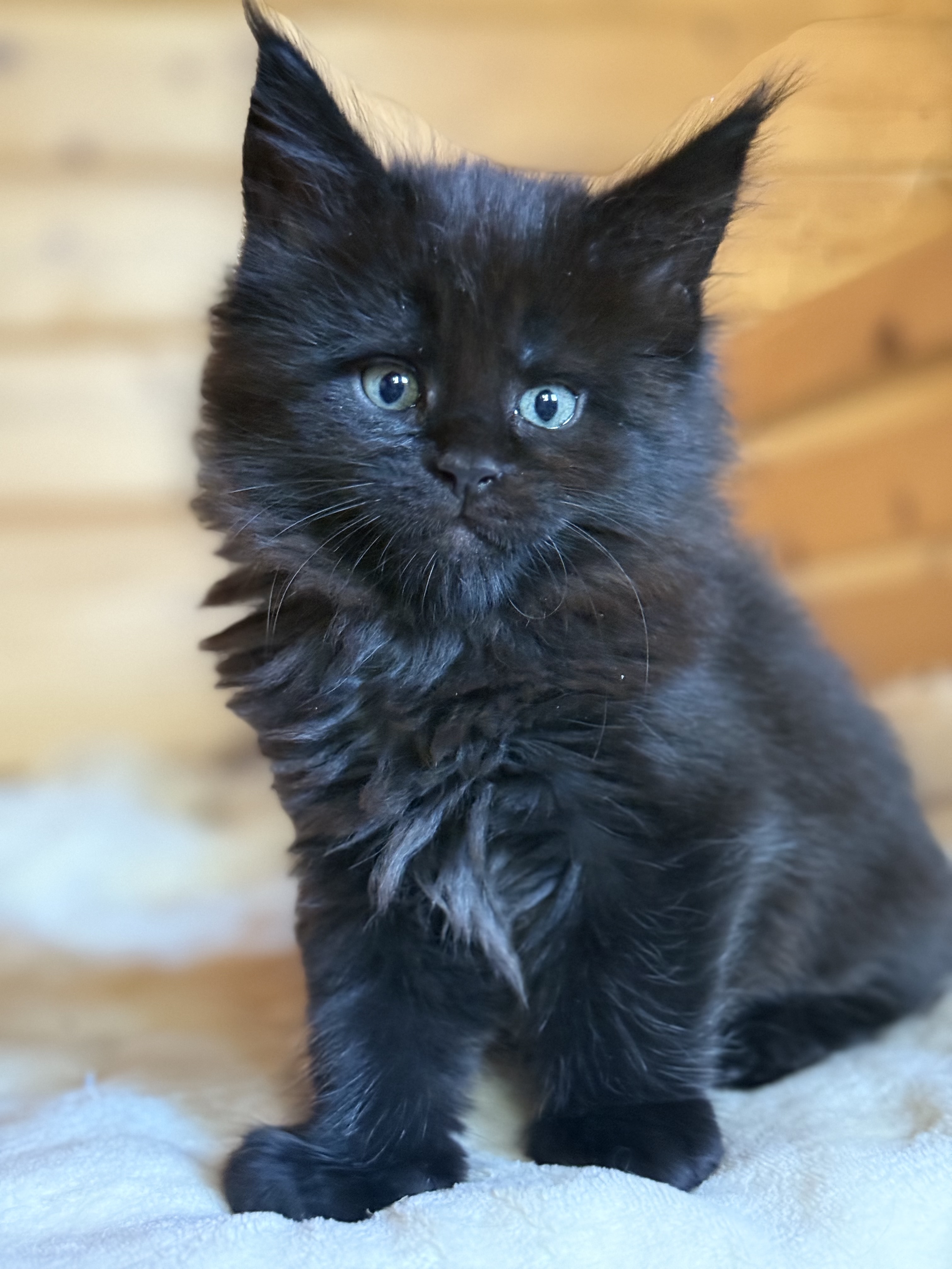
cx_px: 476
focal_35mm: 48
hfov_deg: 30.3
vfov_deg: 39.7
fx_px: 1760
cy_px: 634
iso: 800
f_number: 1.78
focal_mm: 6.76
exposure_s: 1/30
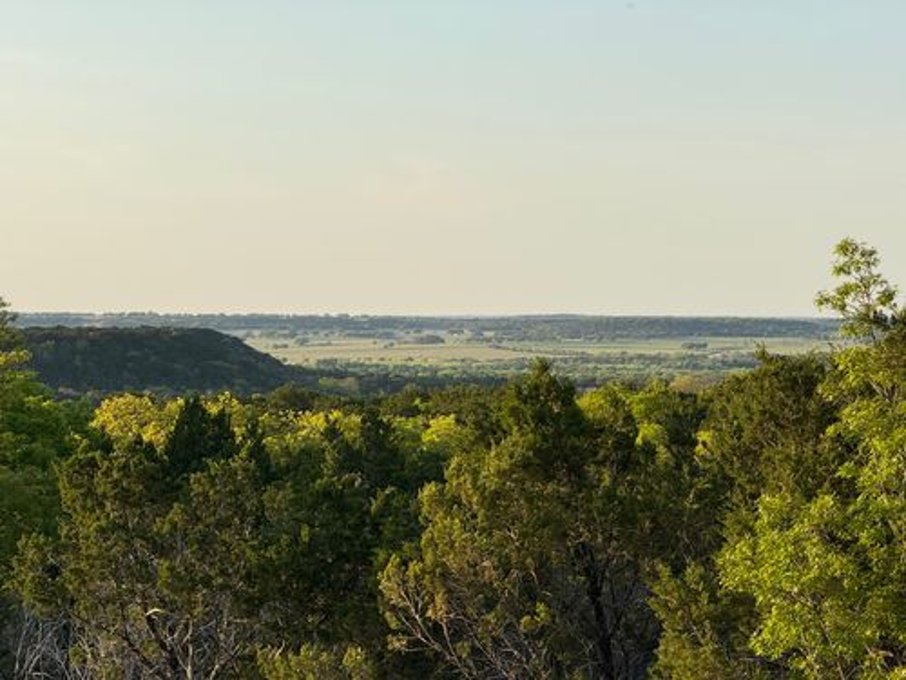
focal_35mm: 120
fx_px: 3141
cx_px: 453
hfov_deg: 16.4
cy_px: 340
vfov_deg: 12.3
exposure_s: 1/687
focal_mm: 15.66
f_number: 2.8
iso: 64
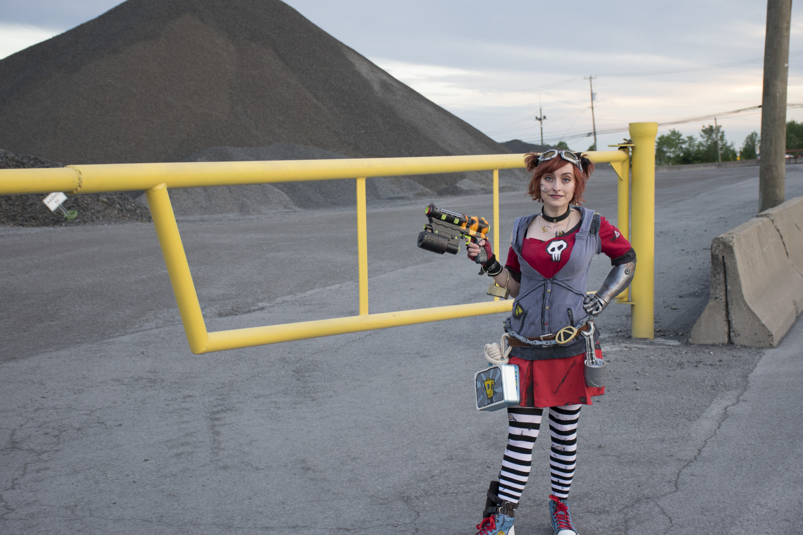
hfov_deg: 37.9
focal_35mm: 52
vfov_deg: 25.8
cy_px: 268
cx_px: 402
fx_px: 1171
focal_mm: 35
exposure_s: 1/40
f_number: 4.2
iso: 400
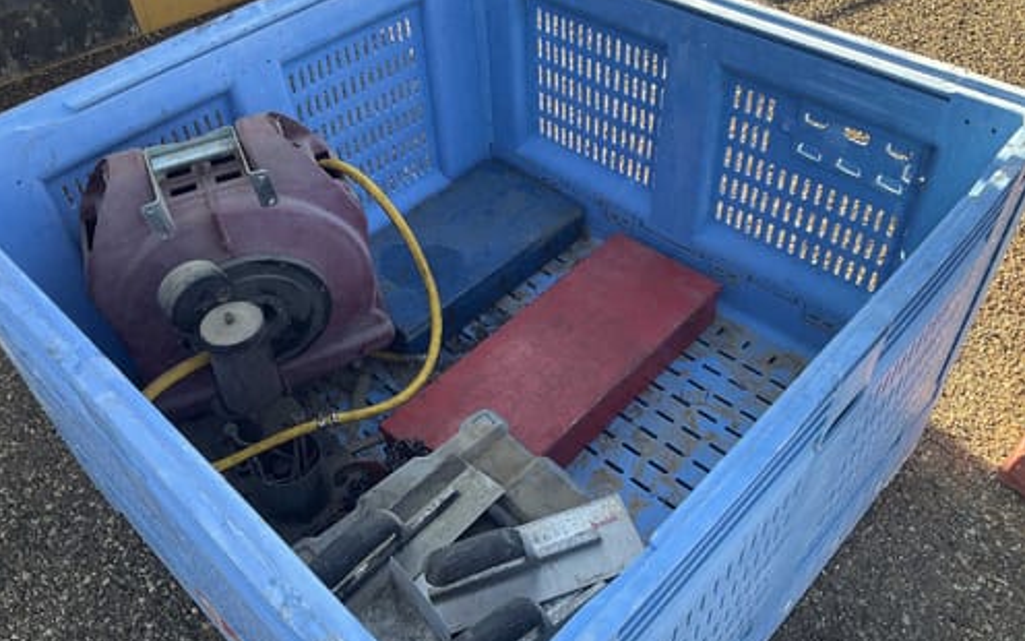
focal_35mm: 31
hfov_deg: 61.2
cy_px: 315
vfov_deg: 40.6
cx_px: 512
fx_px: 866
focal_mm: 3
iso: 20
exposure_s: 1/176
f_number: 1.8
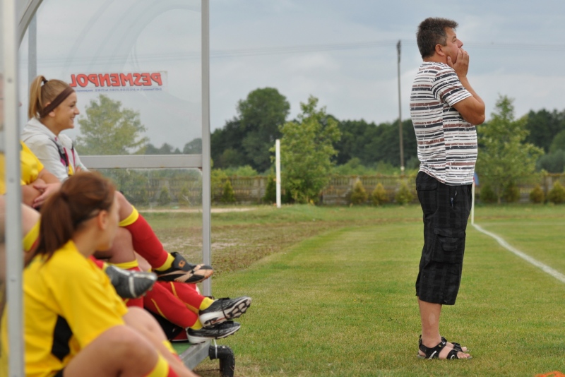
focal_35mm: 105
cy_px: 188
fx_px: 1648
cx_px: 282
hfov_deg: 19.4
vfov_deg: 13.1
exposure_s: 1/800
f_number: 4
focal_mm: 70
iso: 200
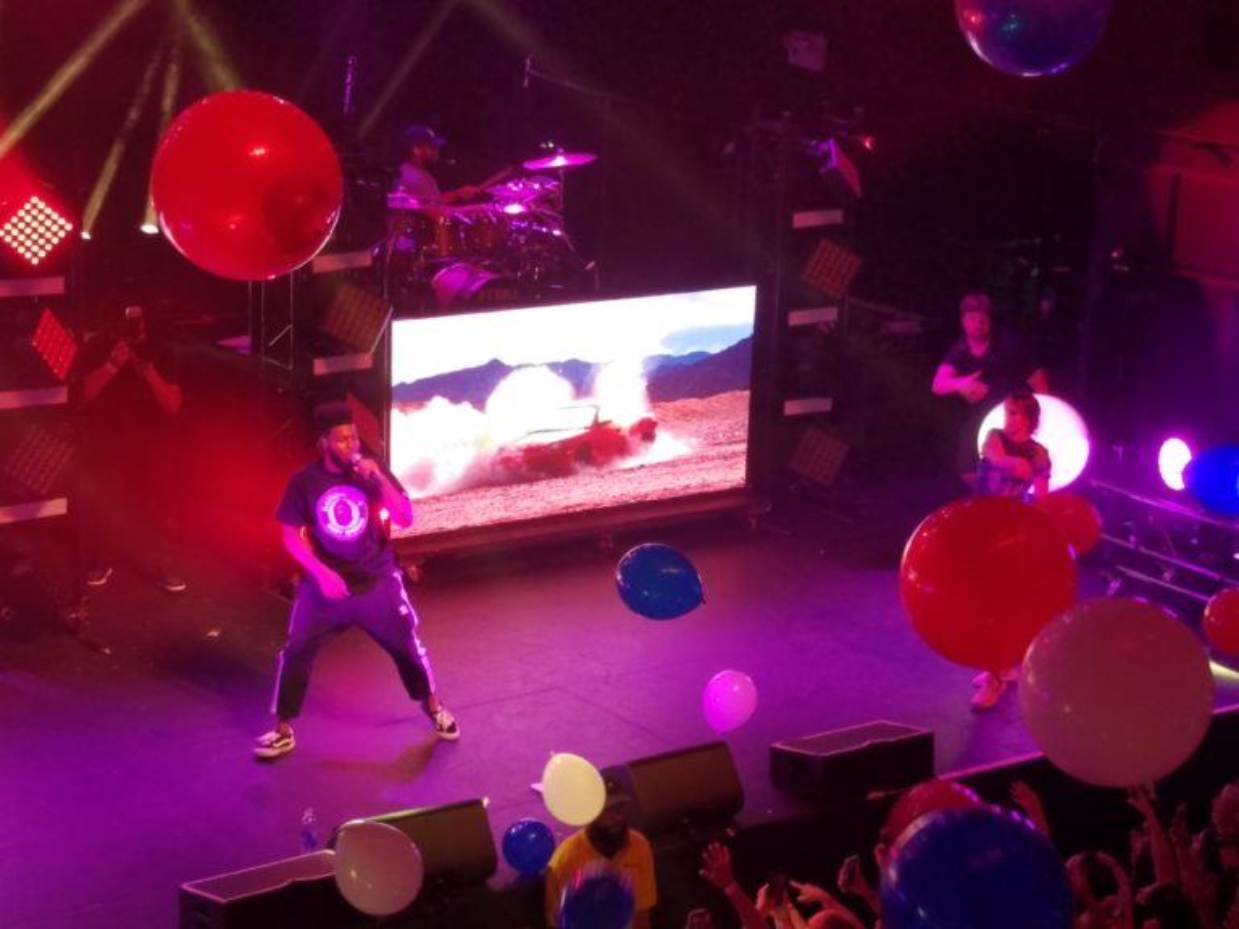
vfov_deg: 53.1
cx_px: 620
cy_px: 464
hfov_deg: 67.3
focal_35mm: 26
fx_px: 931
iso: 100
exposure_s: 1/100
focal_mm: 4.2
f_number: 1.7
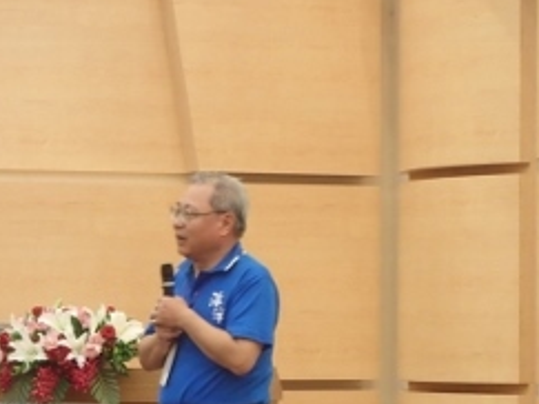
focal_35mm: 206
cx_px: 184
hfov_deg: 9.6
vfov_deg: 7.2
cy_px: 372
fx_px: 3206
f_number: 4.9
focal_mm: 18
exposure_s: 1/13
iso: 400
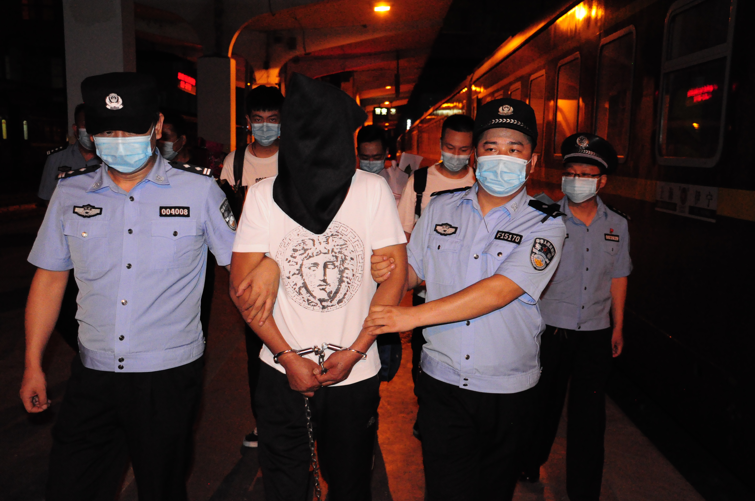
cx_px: 378
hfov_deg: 51.3
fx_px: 785
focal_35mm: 38
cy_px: 250
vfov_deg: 35.4
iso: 3200
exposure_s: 1/60
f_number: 4
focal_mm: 25
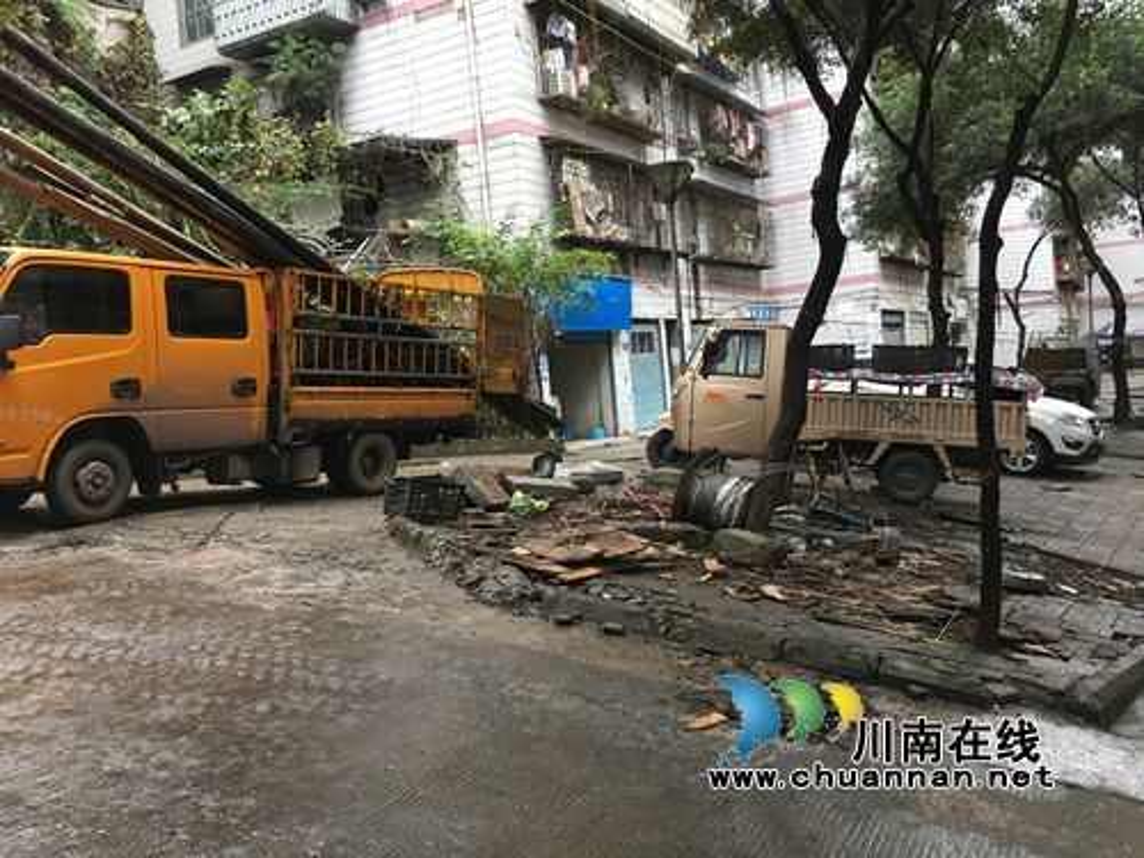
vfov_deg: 48.2
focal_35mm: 29
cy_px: 429
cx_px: 572
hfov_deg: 61.7
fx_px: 958
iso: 50
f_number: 2.2
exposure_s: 1/33
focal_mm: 4.15
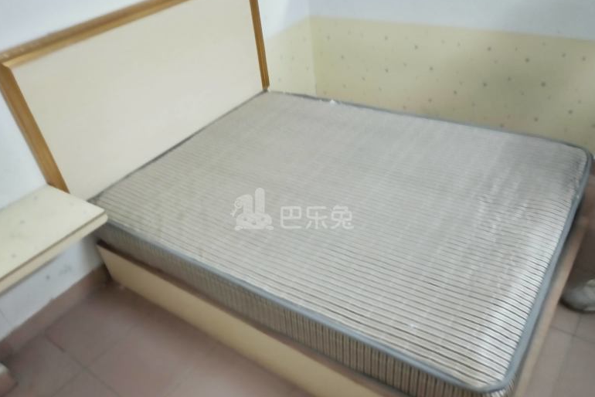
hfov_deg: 67.4
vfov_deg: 47.9
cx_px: 292
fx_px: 446
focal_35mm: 27
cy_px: 209
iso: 581
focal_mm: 4.28
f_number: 1.7
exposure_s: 1/25
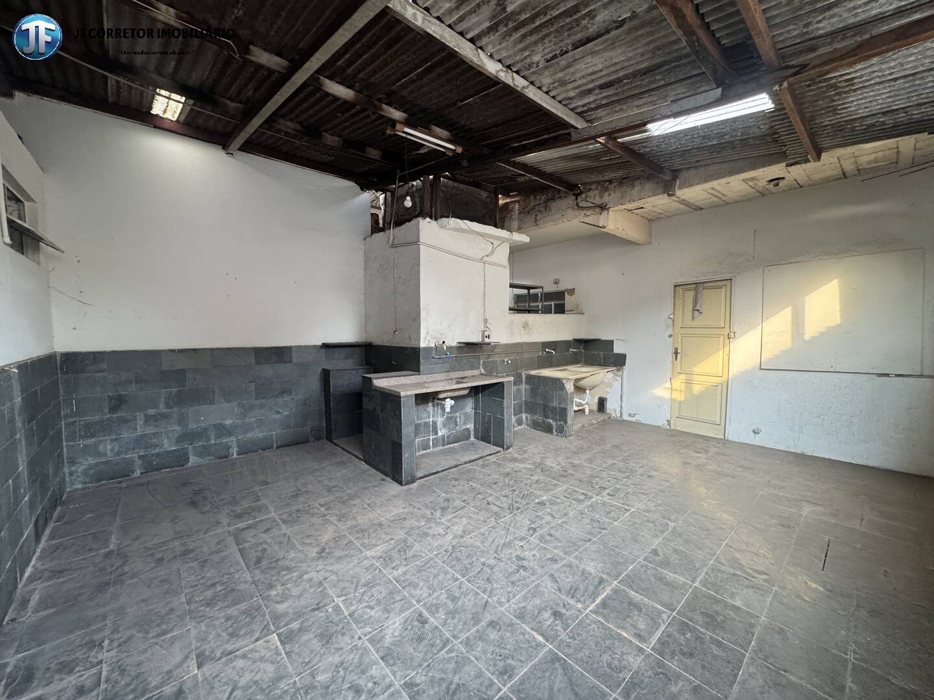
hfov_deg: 102.1
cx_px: 467
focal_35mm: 14
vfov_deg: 85.7
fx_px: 378
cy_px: 350
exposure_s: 1/98
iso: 320
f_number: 2.2
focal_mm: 2.22
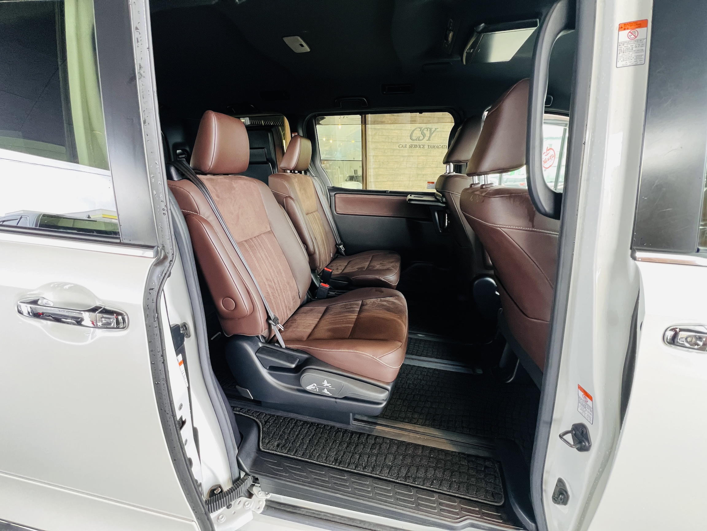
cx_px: 354
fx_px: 266
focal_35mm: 13
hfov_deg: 106.2
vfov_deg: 89.9
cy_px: 266
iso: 250
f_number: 1.8
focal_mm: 1.57
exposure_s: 1/88
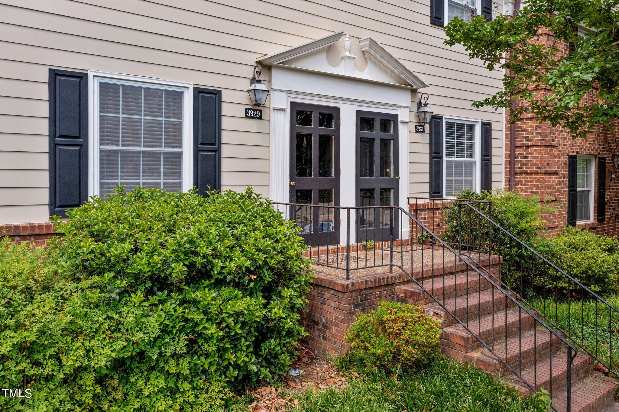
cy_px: 206
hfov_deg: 65.5
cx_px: 310
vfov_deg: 46.4
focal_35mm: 28
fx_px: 481
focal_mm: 10.26
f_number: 5
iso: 100
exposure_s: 1/240
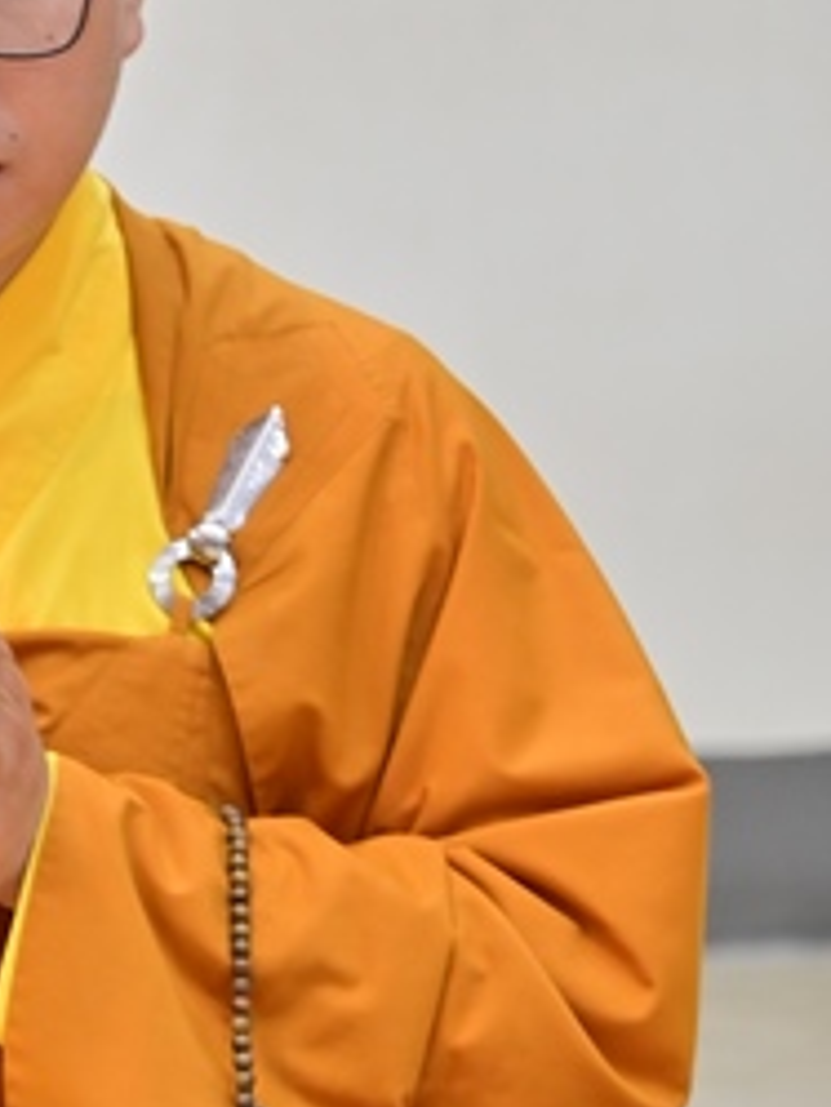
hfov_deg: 5.9
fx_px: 8027
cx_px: -118
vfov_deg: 7.9
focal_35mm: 251
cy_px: 702
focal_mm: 100
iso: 1600
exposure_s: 1/50
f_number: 4
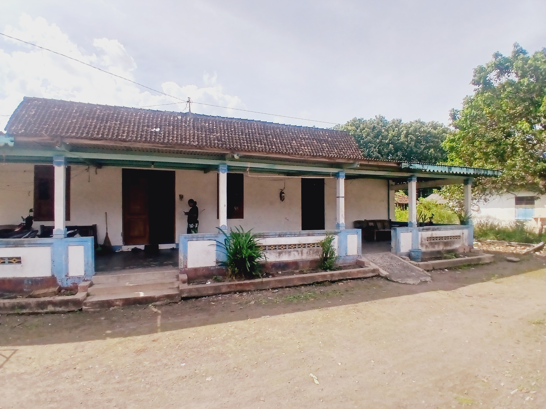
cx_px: 273
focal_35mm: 17
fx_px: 268
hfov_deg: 91.0
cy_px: 204
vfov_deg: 74.7
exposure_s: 1/1873
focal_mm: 1.4
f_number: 2.2
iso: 50
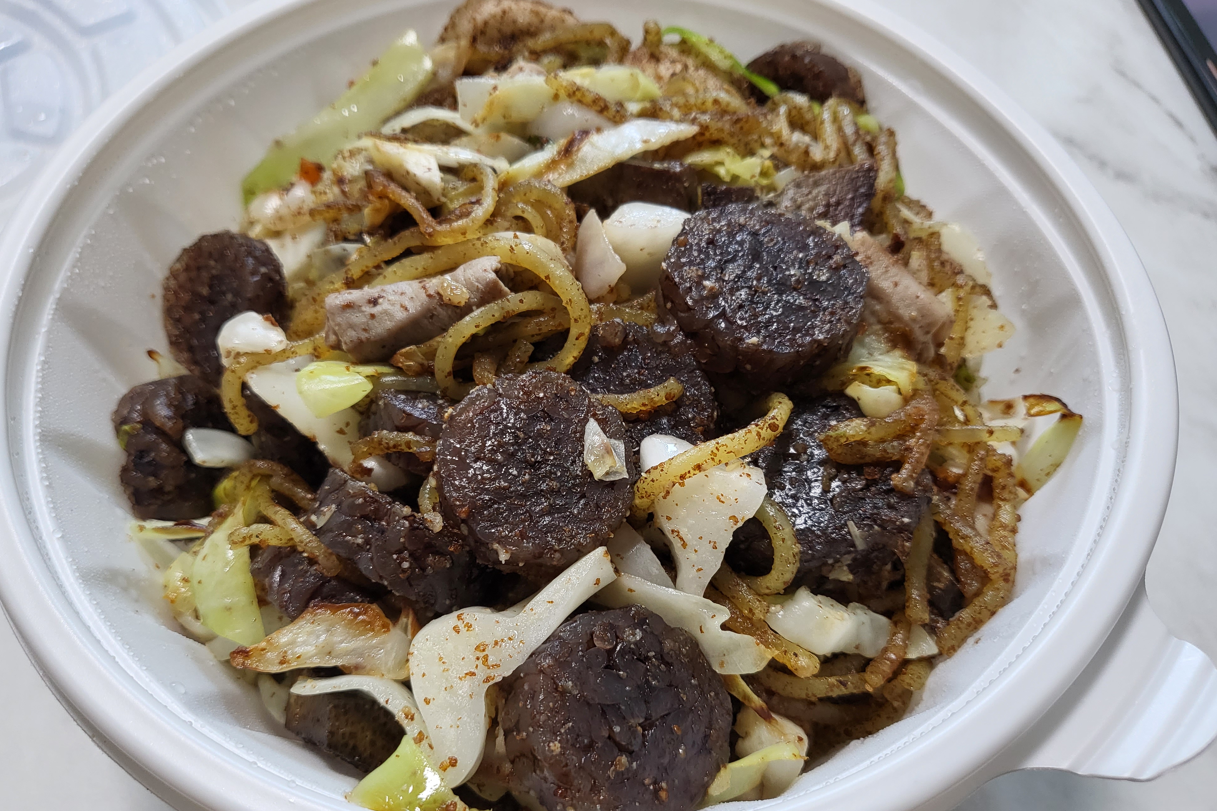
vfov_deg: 46.3
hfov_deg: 65.5
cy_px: 457
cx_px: 588
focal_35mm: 28
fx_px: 946
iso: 200
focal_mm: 4.25
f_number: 1.8
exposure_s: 1/120
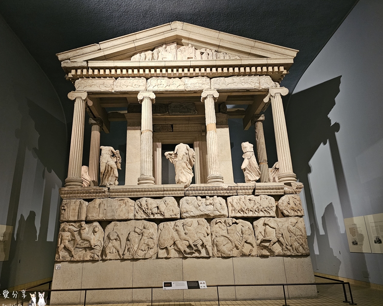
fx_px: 283
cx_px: 175
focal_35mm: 25
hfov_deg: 68.0
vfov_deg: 56.8
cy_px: 154
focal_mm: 6.3
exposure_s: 1/60
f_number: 1.7
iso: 640
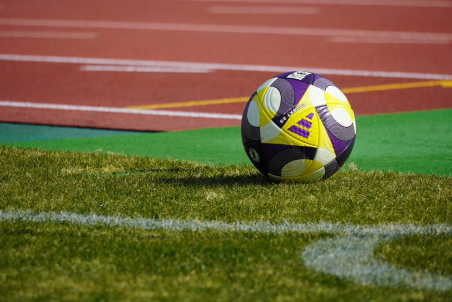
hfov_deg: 4.7
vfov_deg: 3.1
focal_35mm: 442
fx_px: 5559
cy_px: 151
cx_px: 226
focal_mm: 295
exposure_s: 1/500
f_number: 6.3
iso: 100
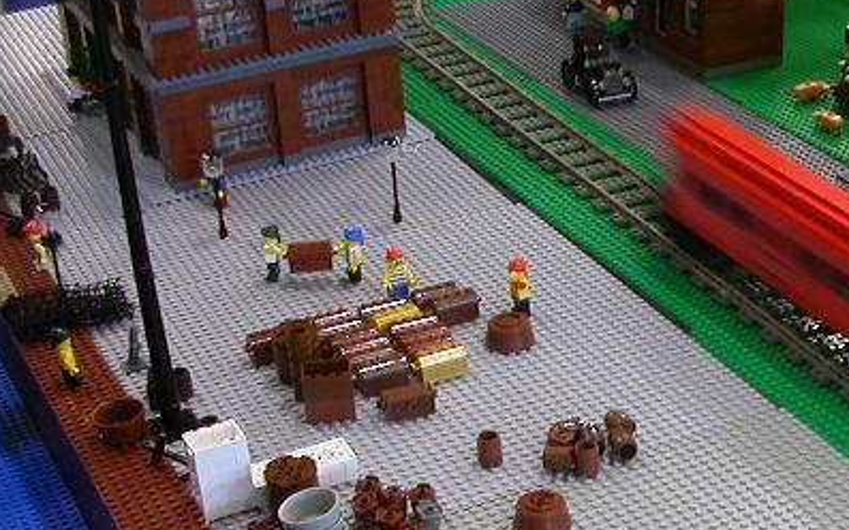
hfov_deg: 25.3
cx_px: 778
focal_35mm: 79
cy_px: 506
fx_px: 1828
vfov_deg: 16.2
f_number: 2.7
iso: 100
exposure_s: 1/8.5
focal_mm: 5.6
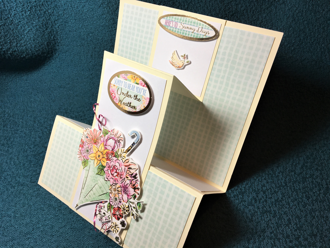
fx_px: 276
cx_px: 165
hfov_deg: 61.7
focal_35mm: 29
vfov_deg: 48.2
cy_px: 124
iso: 25
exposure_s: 1/60
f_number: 2.2
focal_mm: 4.15
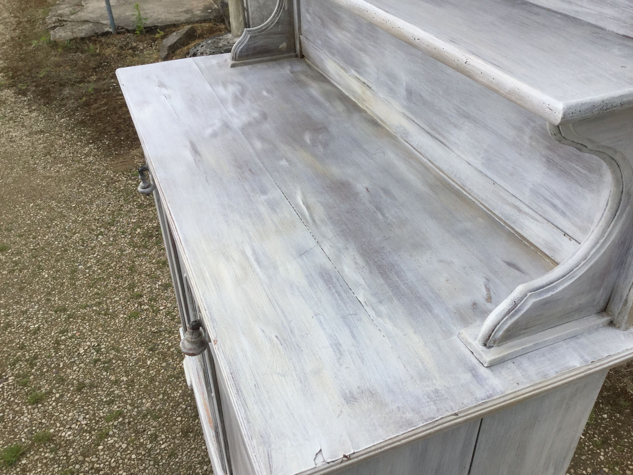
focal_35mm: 31
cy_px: 238
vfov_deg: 45.4
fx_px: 567
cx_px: 316
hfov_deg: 58.4
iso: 25
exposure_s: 1/341
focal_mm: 3.3
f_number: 2.4
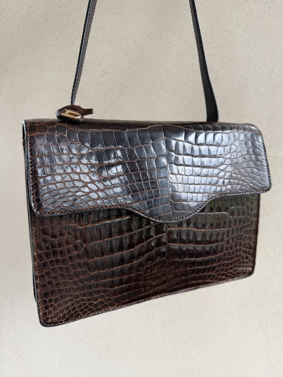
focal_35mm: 24
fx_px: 262
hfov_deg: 56.8
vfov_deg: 71.6
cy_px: 188
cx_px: 142
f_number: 1.78
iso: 100
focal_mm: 6.76
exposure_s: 1/121
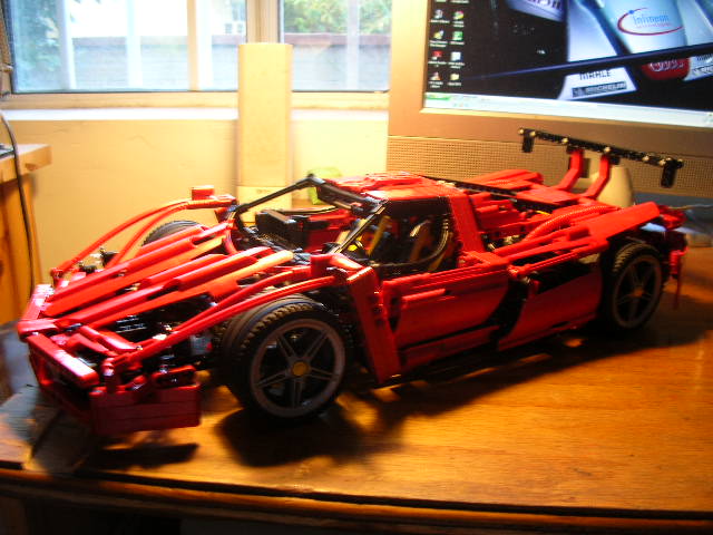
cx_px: 356
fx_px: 721
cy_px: 268
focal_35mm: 35
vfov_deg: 40.7
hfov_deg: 52.6
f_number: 2.8
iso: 54
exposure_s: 1/6
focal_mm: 5.8
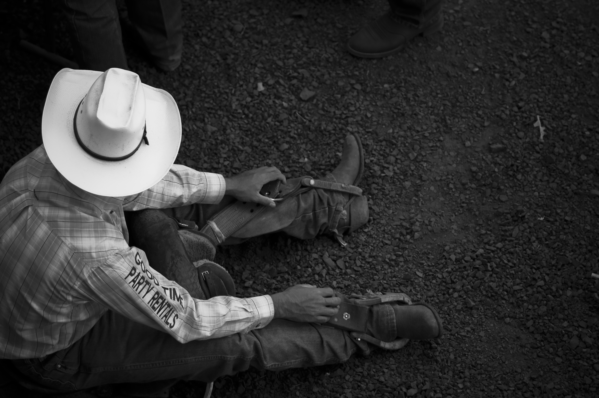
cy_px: 199
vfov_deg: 8.9
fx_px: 2542
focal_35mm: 153
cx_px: 300
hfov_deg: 13.4
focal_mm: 102
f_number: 2.8
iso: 100
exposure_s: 1/160
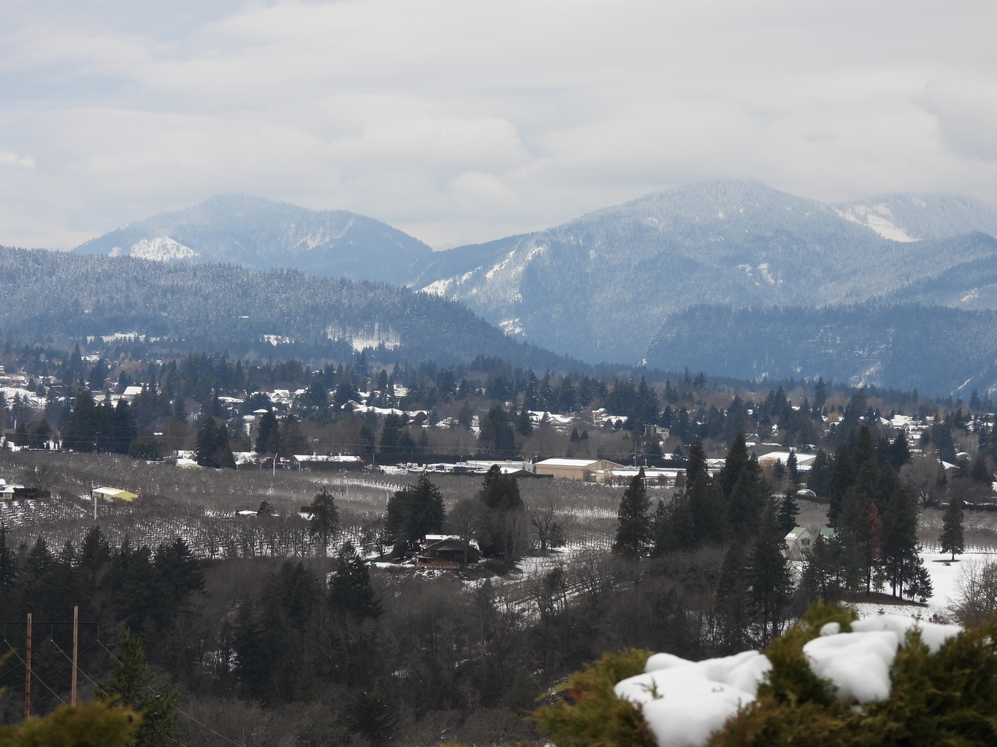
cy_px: 374
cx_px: 498
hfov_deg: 15.8
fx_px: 3600
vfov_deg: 11.9
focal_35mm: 125
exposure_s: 1/400
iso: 100
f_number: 4
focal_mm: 22.3
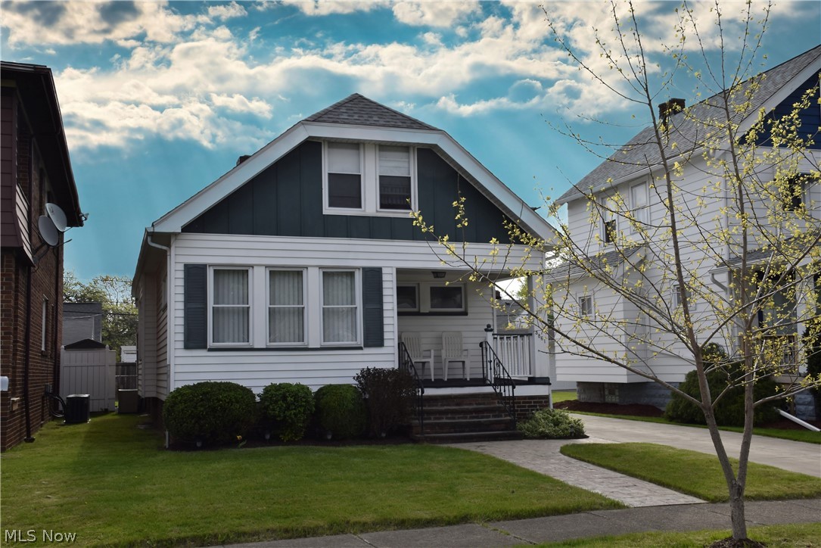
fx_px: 890
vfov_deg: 34.2
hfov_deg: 49.5
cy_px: 274
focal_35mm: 39
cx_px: 410
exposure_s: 1/400
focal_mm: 26
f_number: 10
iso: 200
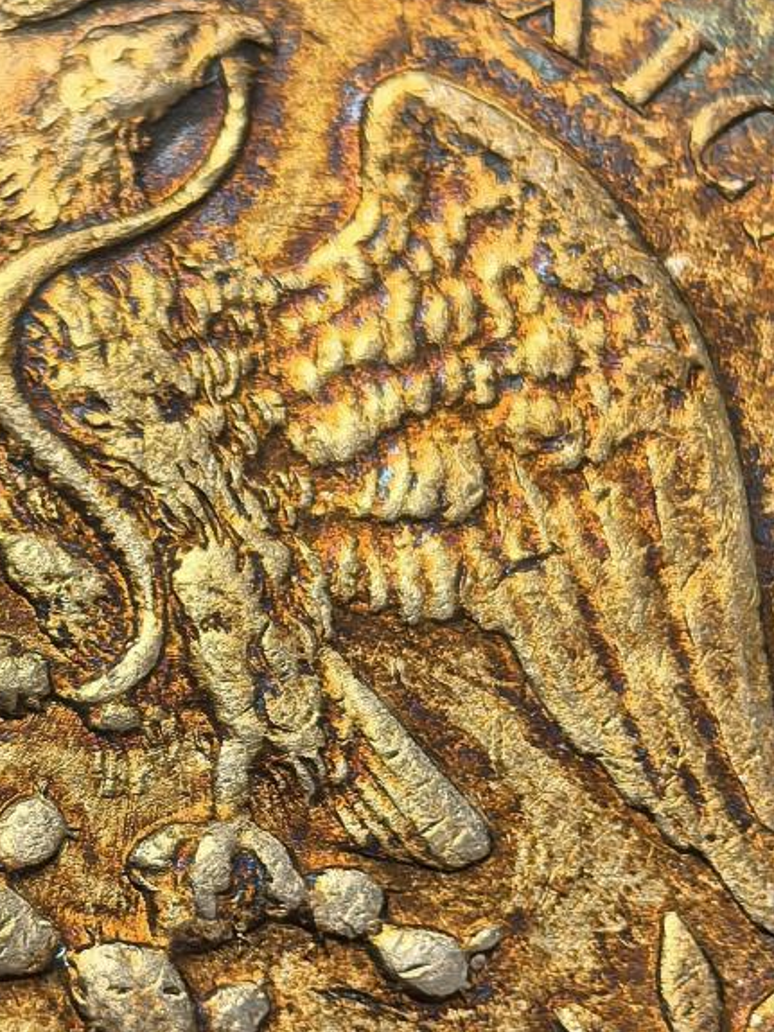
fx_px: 5040
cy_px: 669
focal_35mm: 169
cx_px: 120
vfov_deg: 11.7
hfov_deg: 8.8
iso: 100
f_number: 2
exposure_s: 1/100
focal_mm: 6.98
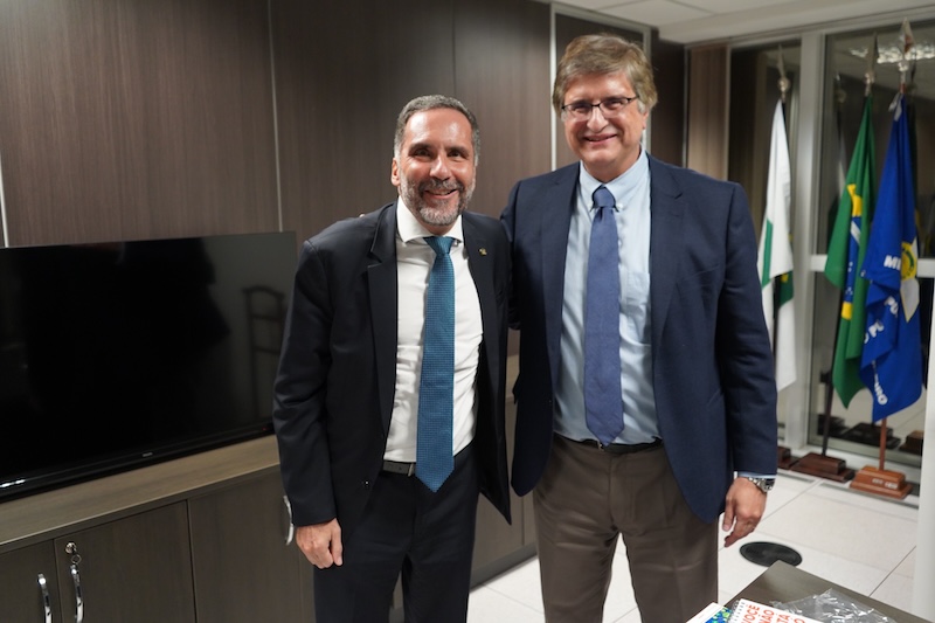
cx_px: 468
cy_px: 312
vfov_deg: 44.9
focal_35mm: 29
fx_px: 753
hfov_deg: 63.7
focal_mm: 29
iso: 4000
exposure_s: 1/160
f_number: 4
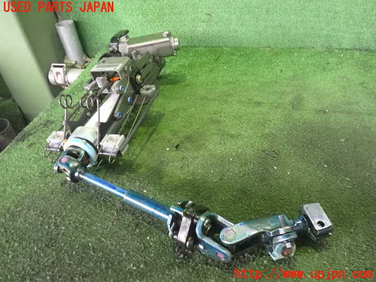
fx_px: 326
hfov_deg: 60.0
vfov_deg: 46.8
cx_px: 188
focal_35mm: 30
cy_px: 141
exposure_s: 1/80
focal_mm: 5.4
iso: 1600
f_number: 2.3
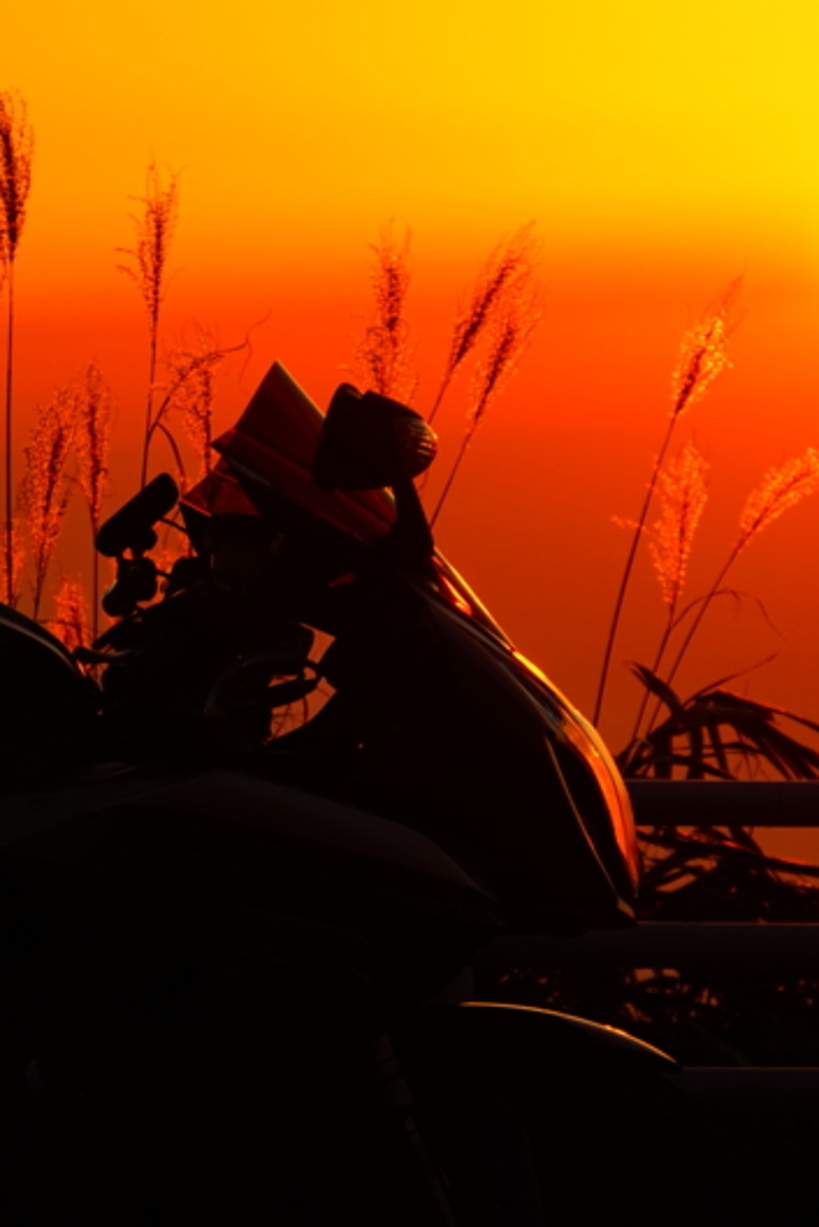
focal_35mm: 272
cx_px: 216
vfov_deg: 7.6
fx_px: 9275
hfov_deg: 5.1
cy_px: 614
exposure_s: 1/250
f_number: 7.1
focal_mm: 120
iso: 100
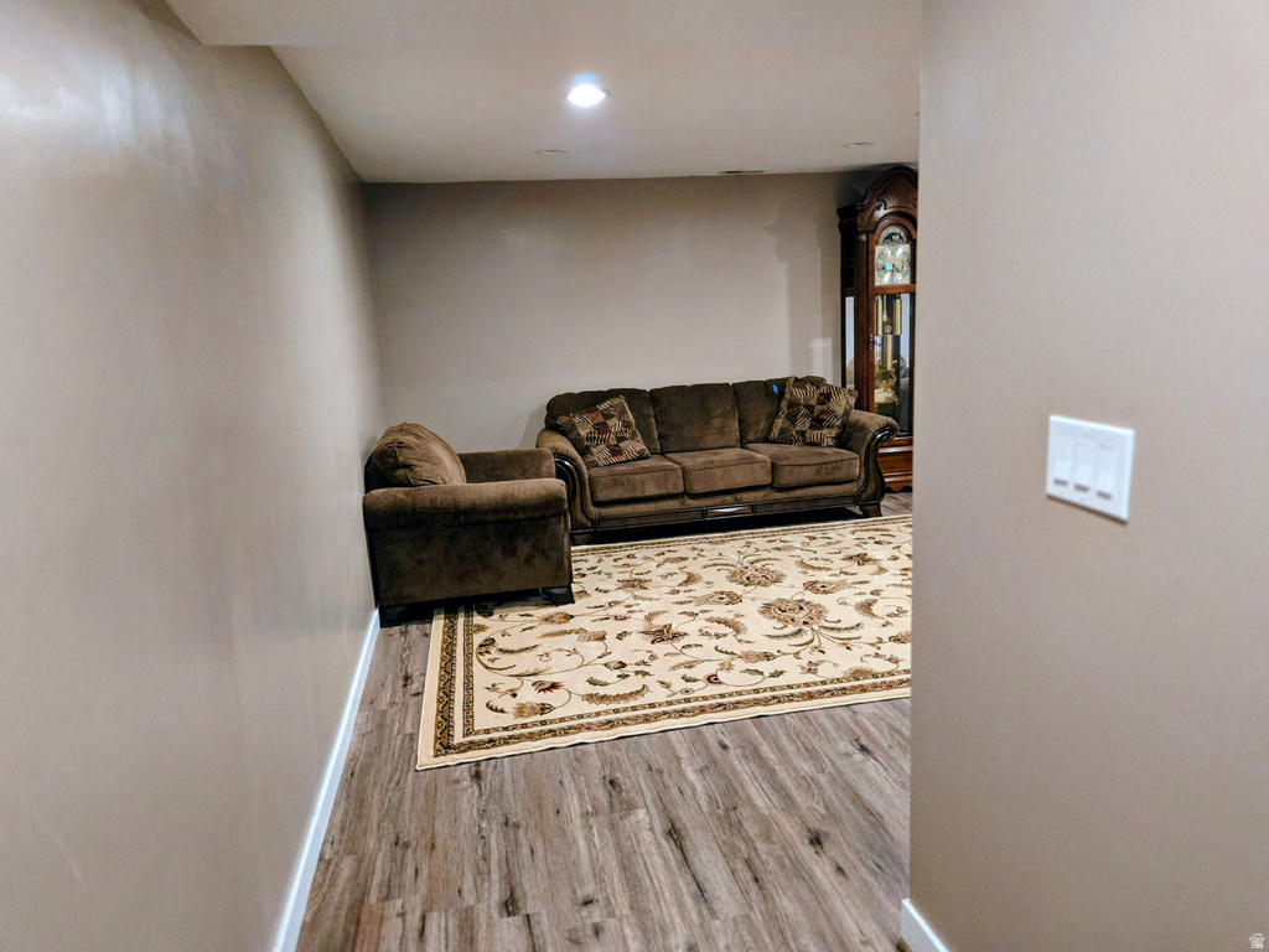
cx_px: 634
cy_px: 476
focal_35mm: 23
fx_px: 843
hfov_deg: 73.9
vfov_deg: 58.9
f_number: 1.8
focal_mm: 5.4
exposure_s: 1/120
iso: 1000
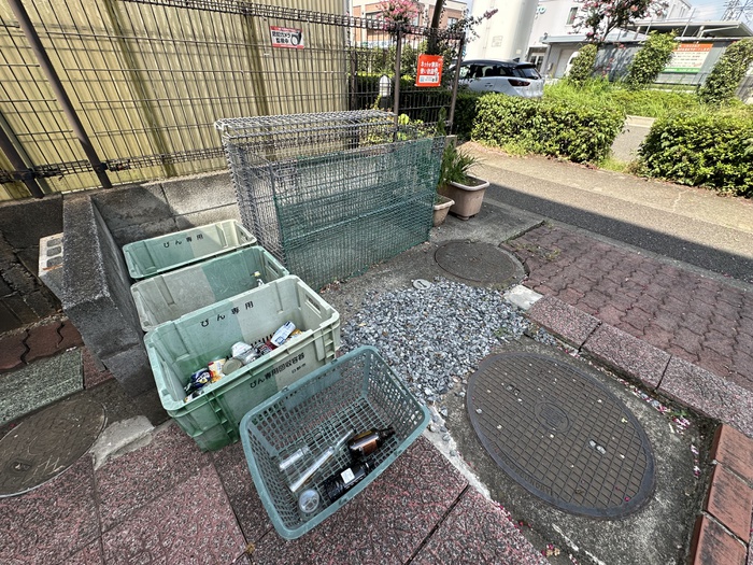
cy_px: 282
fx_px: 305
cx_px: 376
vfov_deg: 85.7
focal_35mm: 14
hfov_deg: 102.1
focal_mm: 2.22
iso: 40
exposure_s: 1/422
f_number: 2.2
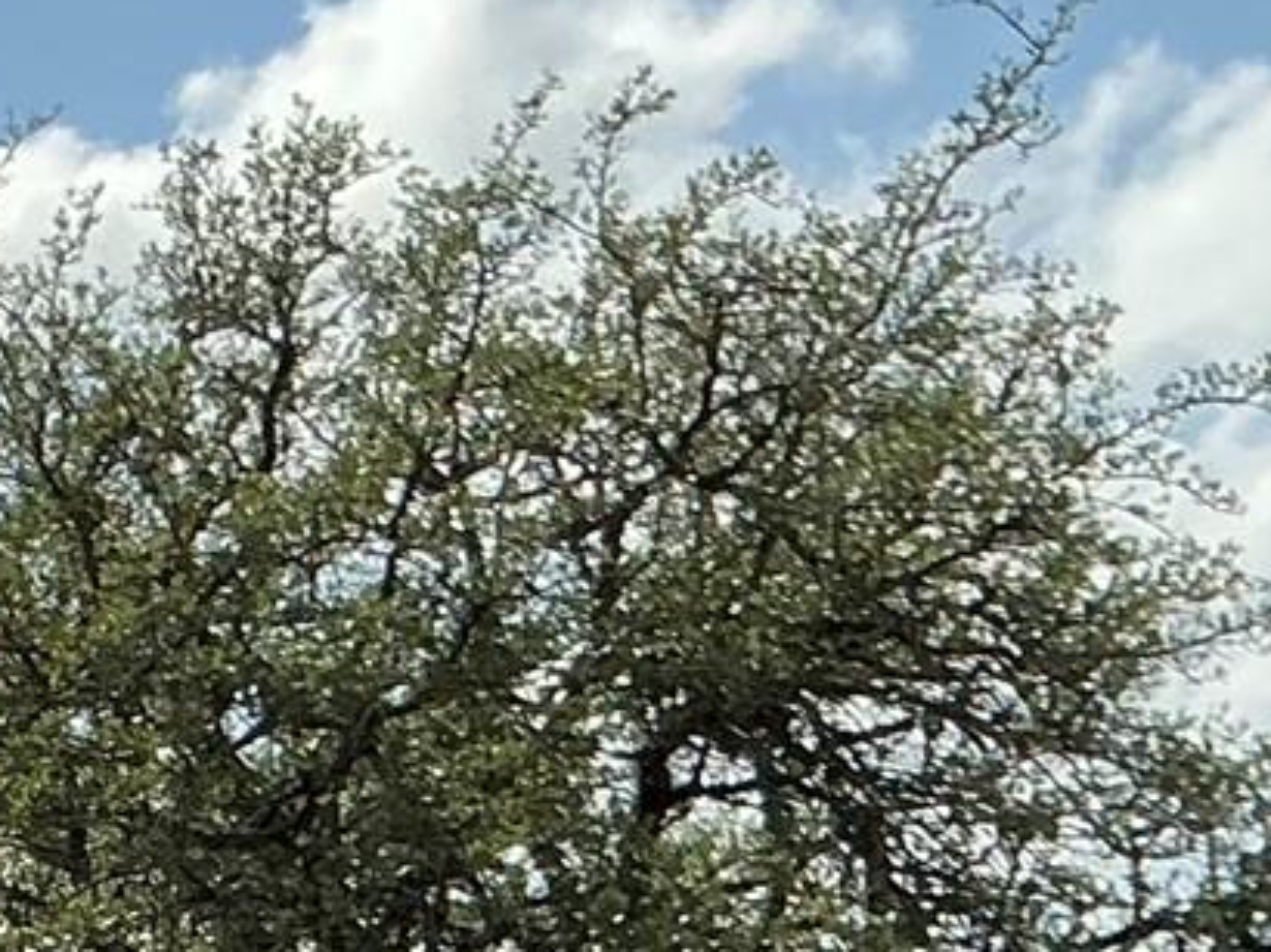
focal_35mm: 140
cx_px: -1380
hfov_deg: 12.3
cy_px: 1802
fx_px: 5137
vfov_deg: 9.9
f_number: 1.8
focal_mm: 3
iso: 25
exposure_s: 1/2227
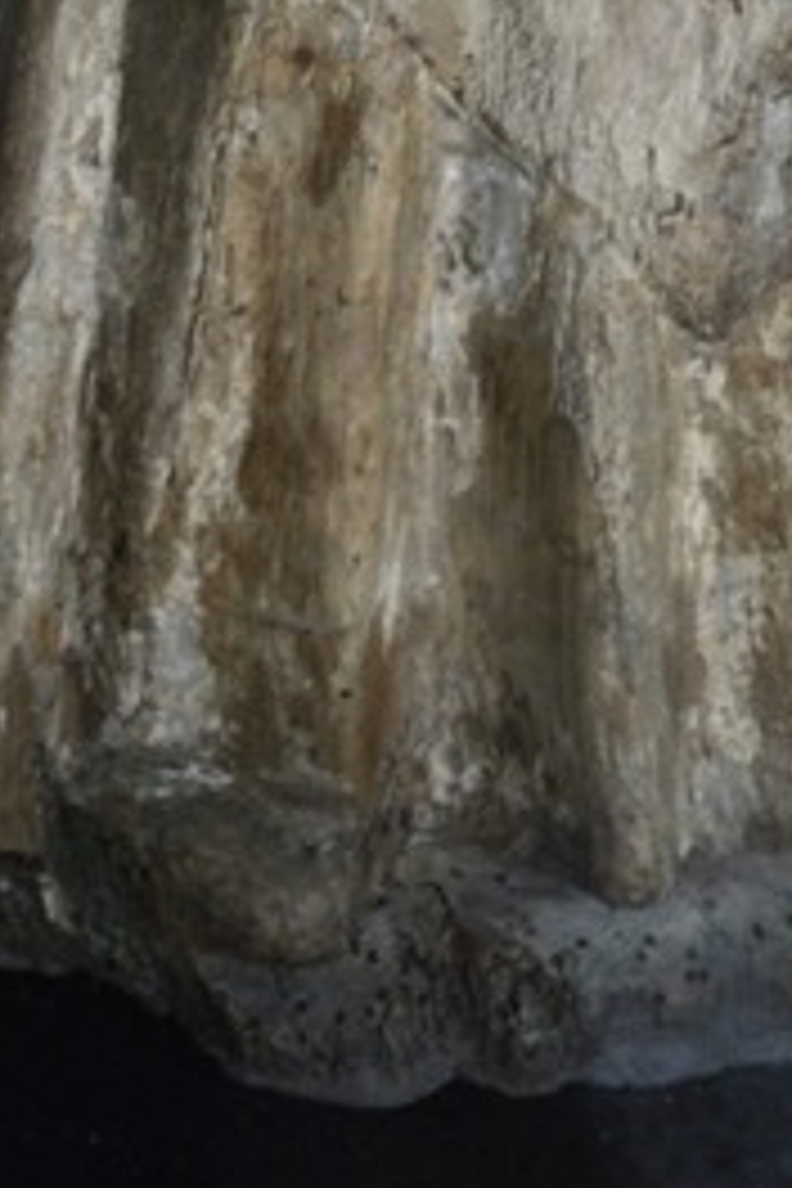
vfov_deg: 9.5
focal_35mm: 194
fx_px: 6401
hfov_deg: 6.7
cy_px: -1598
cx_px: -1186
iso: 800
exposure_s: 1/80
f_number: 6.3
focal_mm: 32
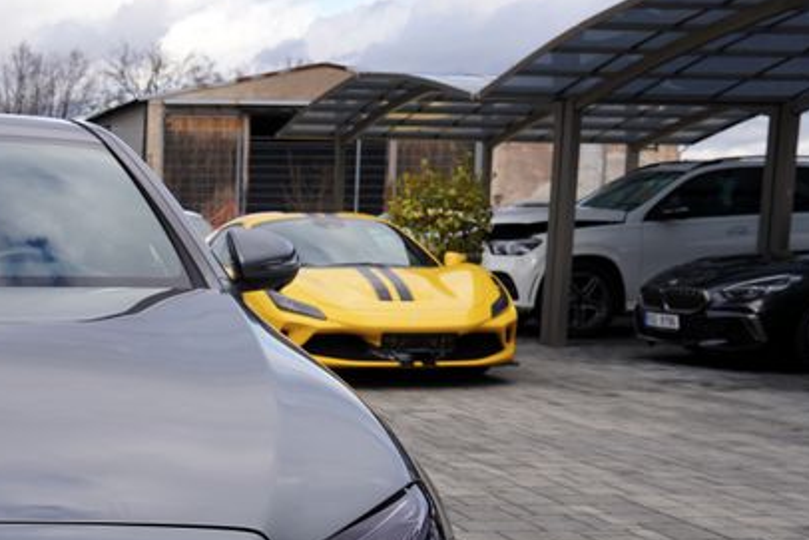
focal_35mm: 63
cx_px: -122
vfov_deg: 21.2
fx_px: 1416
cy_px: 466
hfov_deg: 28.4
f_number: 6.3
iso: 100
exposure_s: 1/160
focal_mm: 25
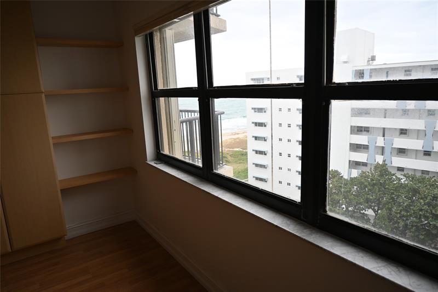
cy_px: 146
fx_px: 292
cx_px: 219
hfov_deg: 73.8
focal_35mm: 24
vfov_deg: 53.1
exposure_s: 1/160
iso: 400
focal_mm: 16
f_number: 3.5
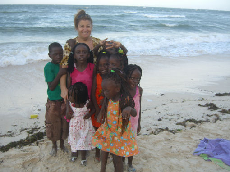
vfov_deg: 37.7
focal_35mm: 38
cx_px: 115
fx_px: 252
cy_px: 86
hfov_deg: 49.0
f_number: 2.8
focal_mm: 7.9
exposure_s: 1/125
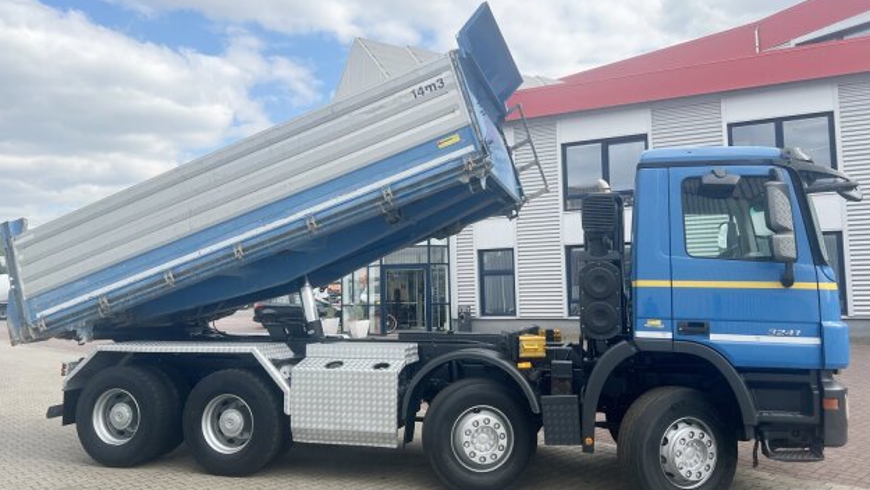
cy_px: 238
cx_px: 426
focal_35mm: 29
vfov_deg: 40.2
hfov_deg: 66.0
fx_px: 669
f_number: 1.5
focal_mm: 5.7
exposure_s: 1/2841
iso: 50
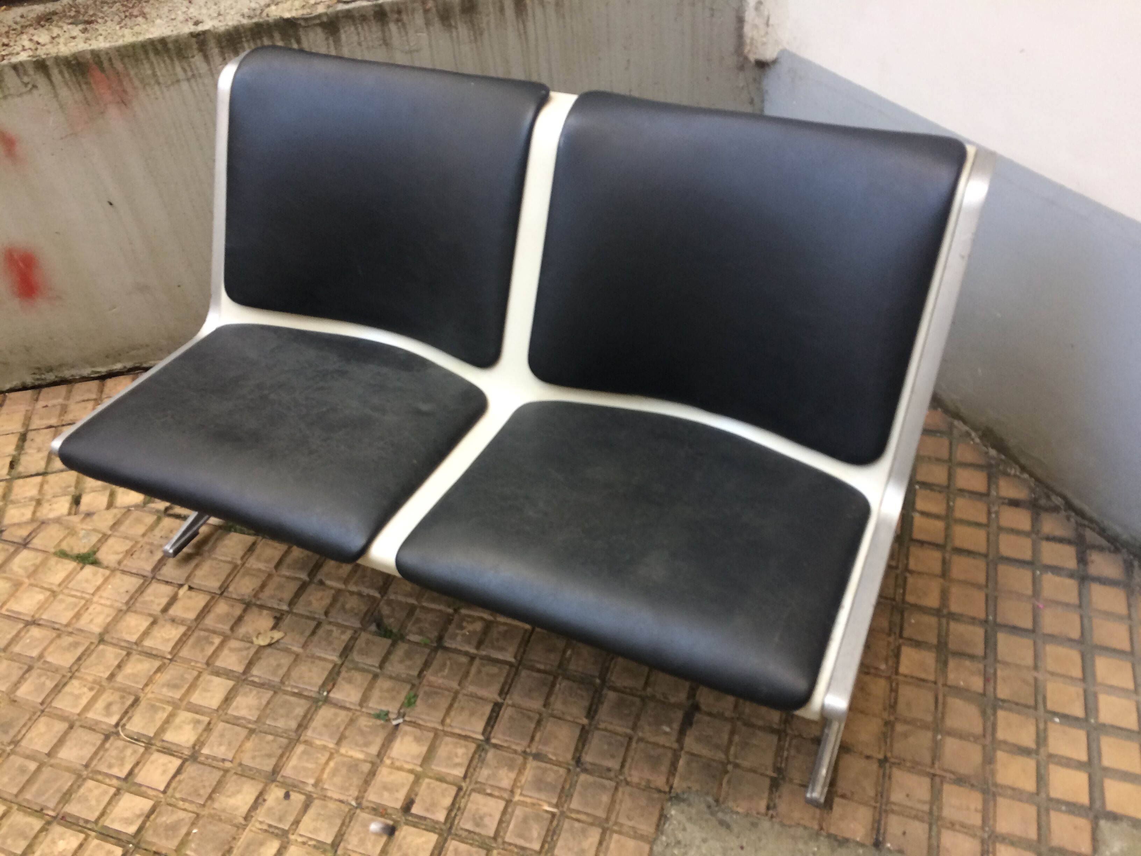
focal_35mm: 29
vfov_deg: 48.2
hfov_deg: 61.7
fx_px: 956
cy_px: 428
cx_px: 570
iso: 40
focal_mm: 4.15
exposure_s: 1/33
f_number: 2.2
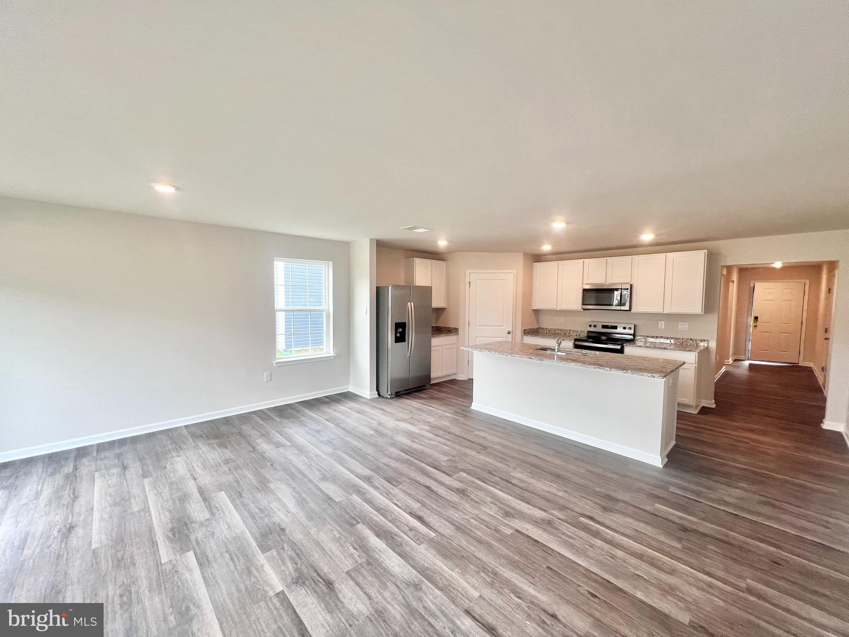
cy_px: 318
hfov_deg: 106.2
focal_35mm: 13
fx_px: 319
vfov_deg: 89.9
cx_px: 424
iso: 80
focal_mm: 1.57
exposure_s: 1/120
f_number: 1.8
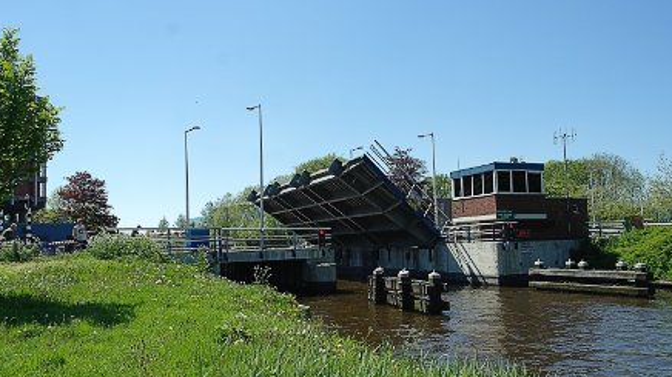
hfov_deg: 62.6
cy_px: 199
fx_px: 552
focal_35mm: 31
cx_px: 341
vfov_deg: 37.7
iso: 100
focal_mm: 19
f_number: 7.1
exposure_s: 1/160
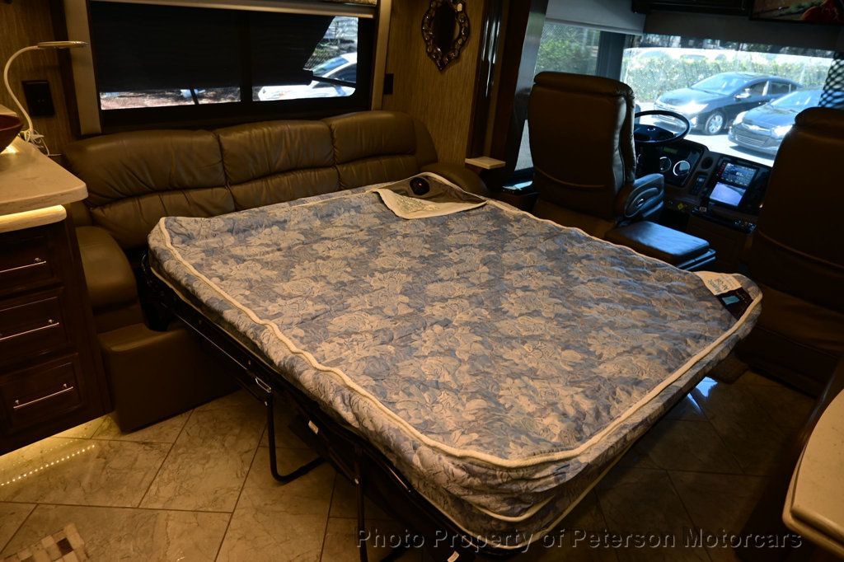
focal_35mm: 24
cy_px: 281
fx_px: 562
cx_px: 422
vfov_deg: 53.1
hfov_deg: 73.8
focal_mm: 16
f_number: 3.5
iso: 125
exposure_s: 1/25
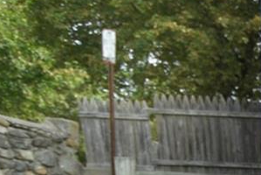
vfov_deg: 9.3
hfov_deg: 11.9
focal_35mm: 133
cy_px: 405
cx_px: 660
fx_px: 968
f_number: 4.5
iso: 140
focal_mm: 13
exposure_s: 1/400
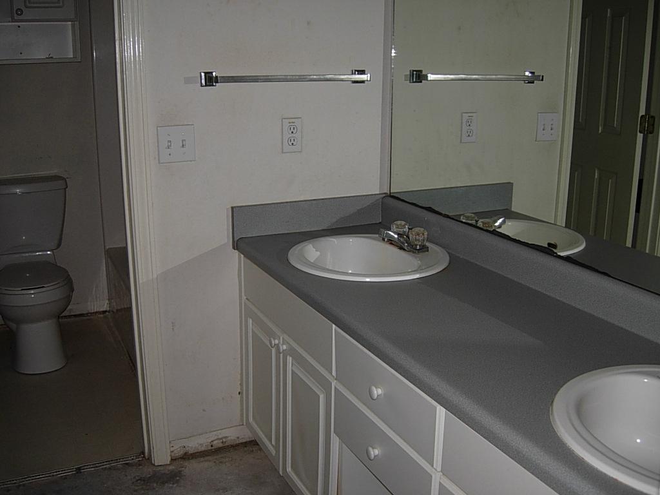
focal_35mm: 36
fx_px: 686
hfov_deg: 51.4
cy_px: 248
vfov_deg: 39.7
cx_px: 330
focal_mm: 7.5
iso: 50
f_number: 2.7
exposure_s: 1/45.2
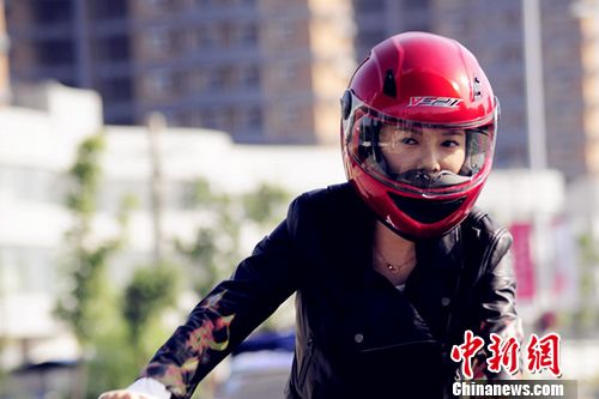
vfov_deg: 7.6
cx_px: 300
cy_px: 200
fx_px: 2994
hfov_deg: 11.4
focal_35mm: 180
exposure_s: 1/400
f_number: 6.3
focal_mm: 180
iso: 200
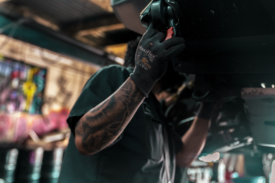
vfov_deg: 34.2
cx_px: 138
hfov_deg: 49.6
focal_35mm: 39
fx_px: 298
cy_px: 92
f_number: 2.8
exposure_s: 1/500
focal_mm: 39
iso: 5000
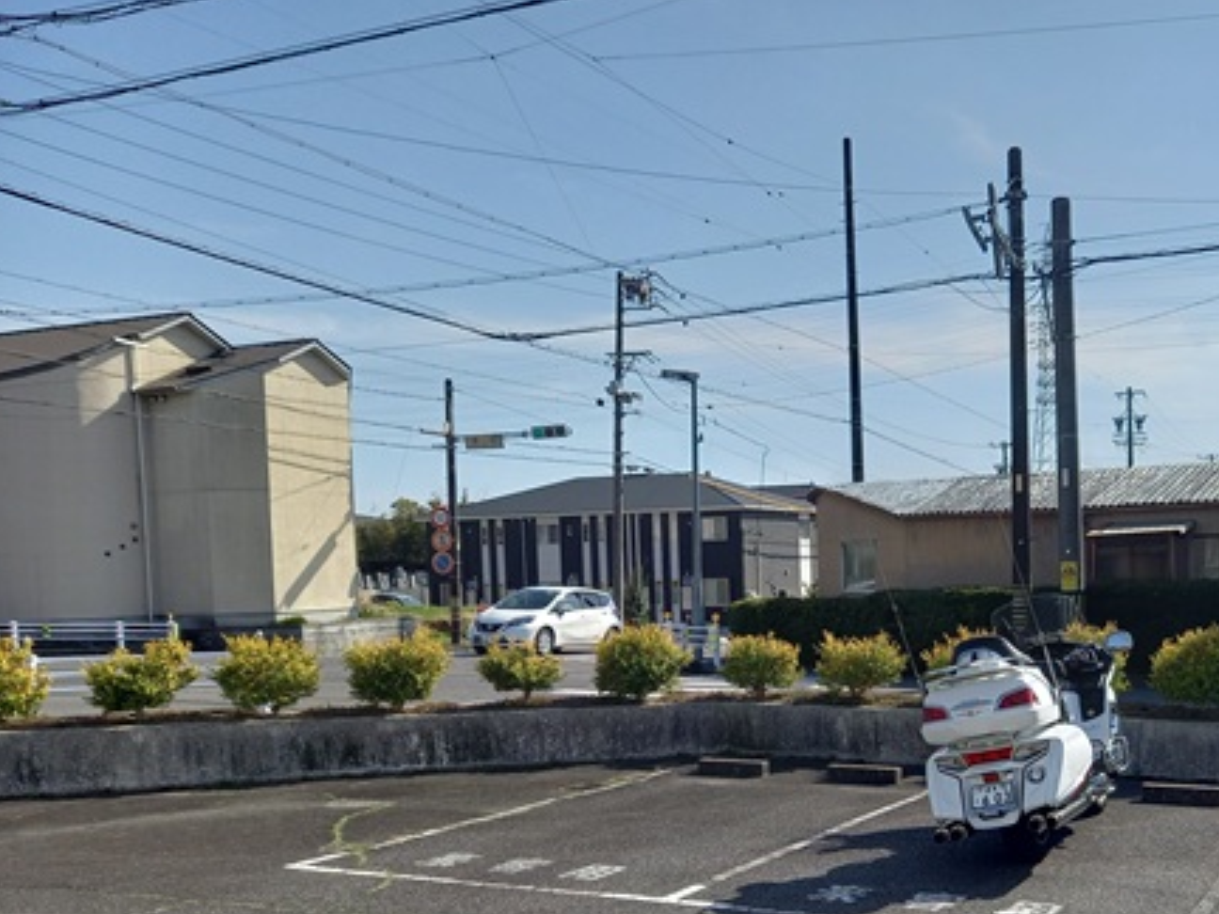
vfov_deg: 37.9
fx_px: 1303
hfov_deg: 48.6
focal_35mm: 37
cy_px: 663
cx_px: 883
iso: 50
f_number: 1.8
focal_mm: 4.65
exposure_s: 1/1142
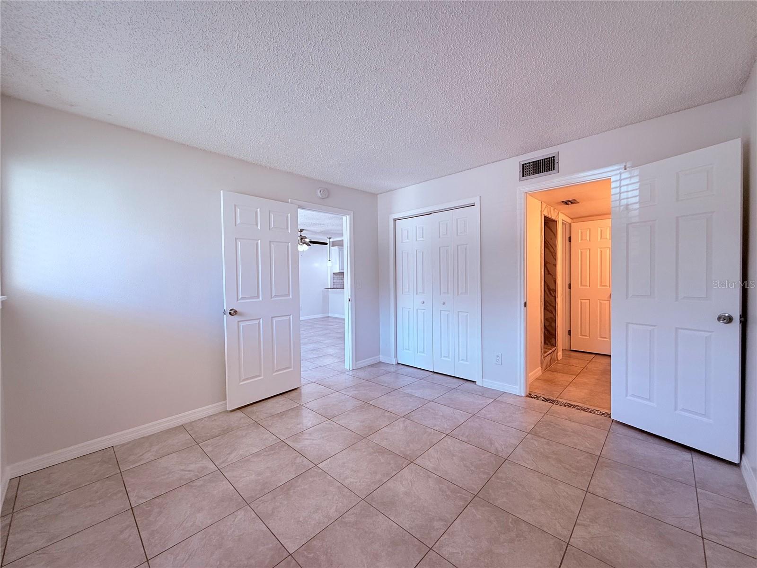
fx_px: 306
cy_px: 284
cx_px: 378
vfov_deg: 85.7
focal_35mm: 14
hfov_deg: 102.1
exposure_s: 1/120
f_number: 2.2
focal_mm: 2.22
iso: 80
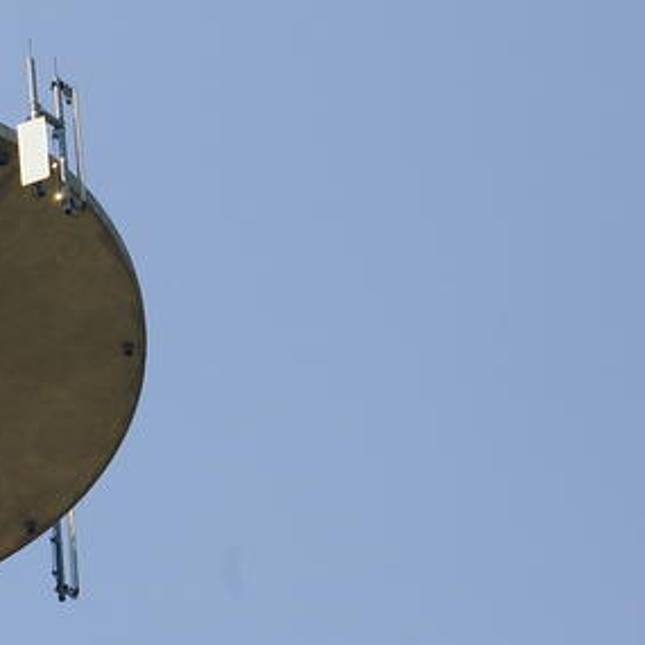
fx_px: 6029
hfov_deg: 6.1
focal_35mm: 286
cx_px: -179
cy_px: 260
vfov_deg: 6.1
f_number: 13
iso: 400
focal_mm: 80
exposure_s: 1/500
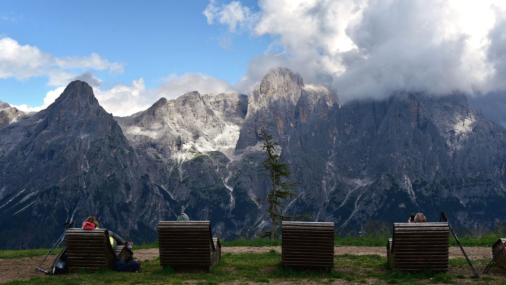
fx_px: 711
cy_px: 129
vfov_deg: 22.6
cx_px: 252
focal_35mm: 53
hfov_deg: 39.2
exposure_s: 1/323
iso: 100
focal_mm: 50
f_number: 8
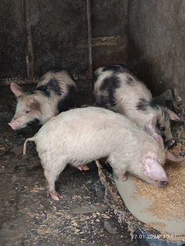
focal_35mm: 24
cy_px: 123
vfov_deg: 71.6
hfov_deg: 56.8
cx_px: 92
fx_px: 171
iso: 1051
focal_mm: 5.31
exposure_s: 1/50
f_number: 1.7
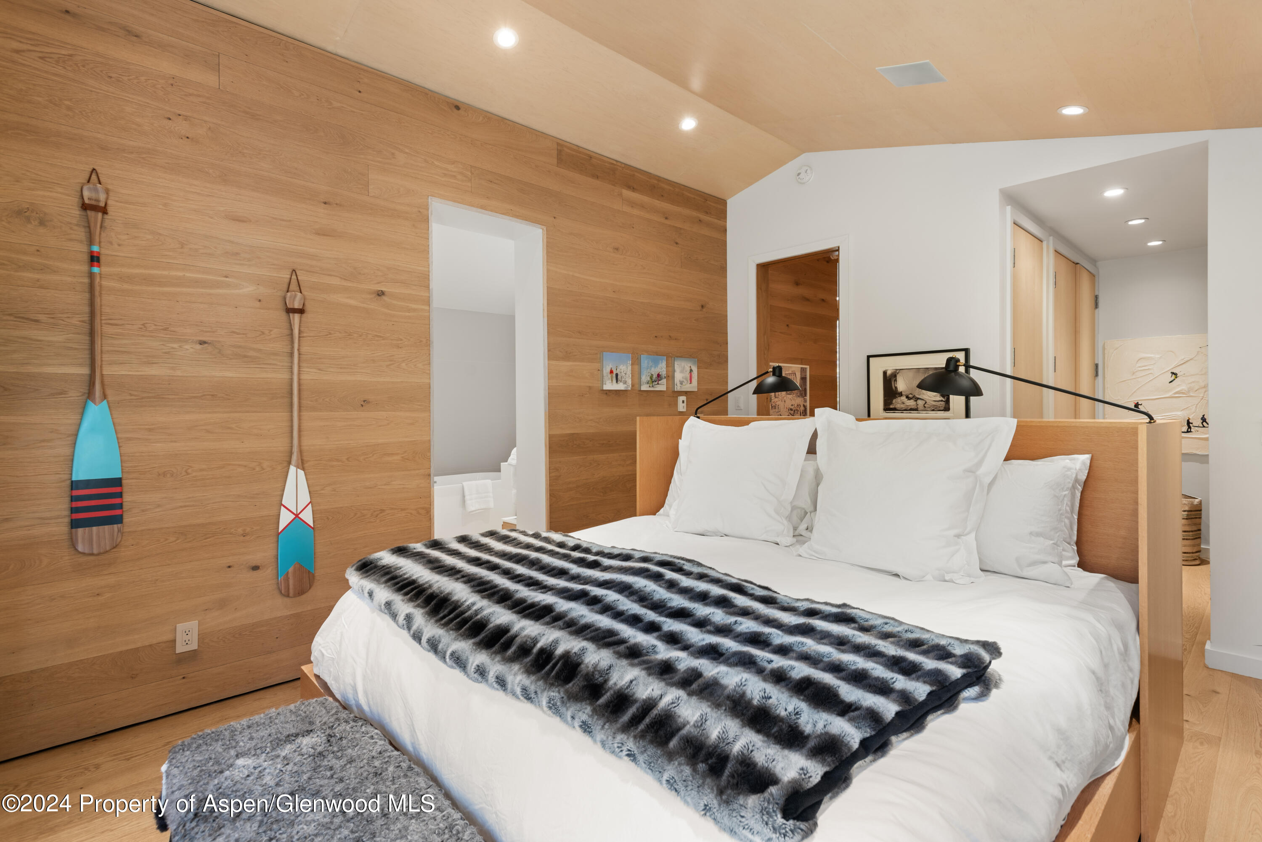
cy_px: 421
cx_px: 631
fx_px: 596
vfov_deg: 70.5
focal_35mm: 17
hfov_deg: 93.3
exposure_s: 1
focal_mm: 17
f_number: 7.1
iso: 100
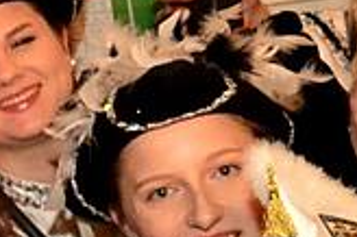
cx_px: 633
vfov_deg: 7.7
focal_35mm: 178
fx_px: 1763
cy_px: 159
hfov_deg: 10.8
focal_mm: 18
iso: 3200
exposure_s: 1/20
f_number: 5.6
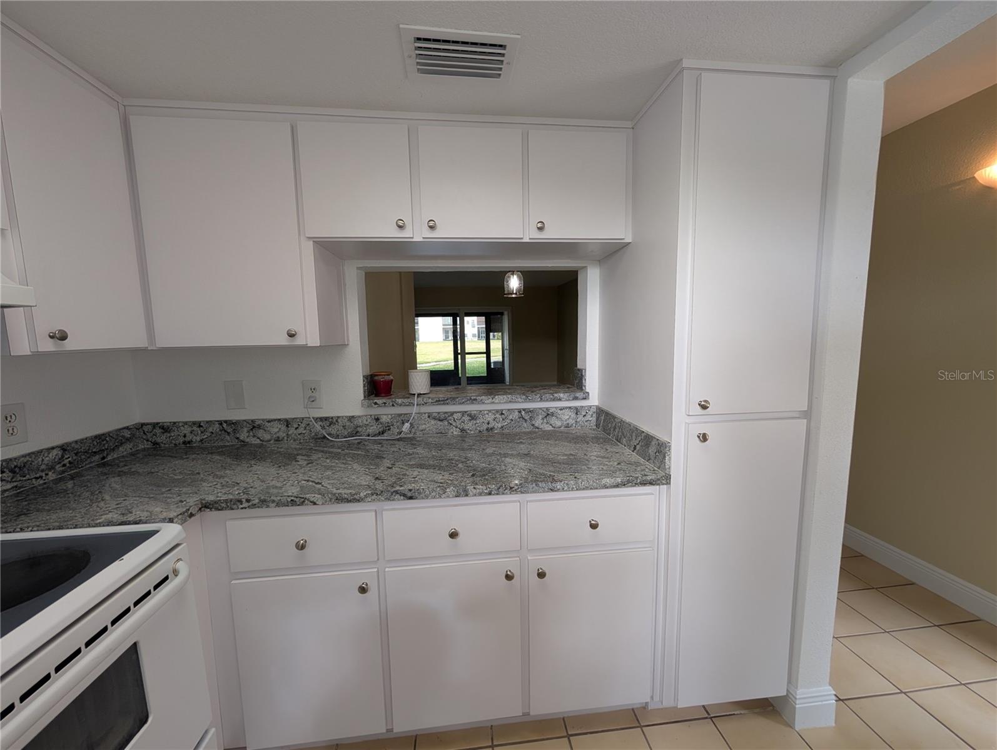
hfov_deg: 110.5
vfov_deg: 94.6
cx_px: 498
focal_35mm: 12
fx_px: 346
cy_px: 375
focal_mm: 2.02
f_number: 1.7
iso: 65
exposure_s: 1/120
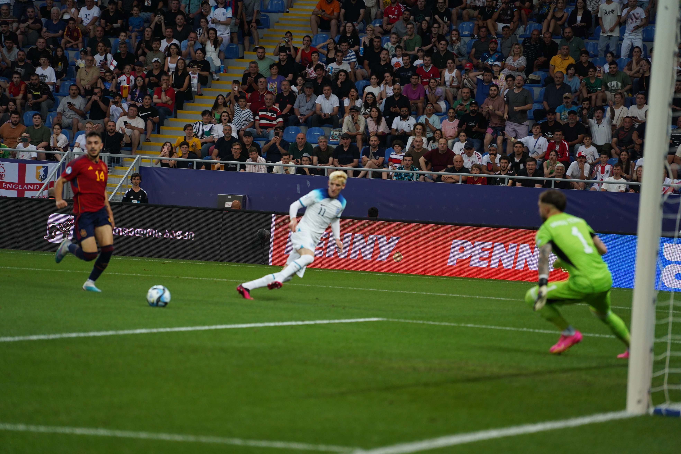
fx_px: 3783
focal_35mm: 200
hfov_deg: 10.3
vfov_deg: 6.9
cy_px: 227
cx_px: 340
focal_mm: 200
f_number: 4
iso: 2000
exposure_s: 1/1000
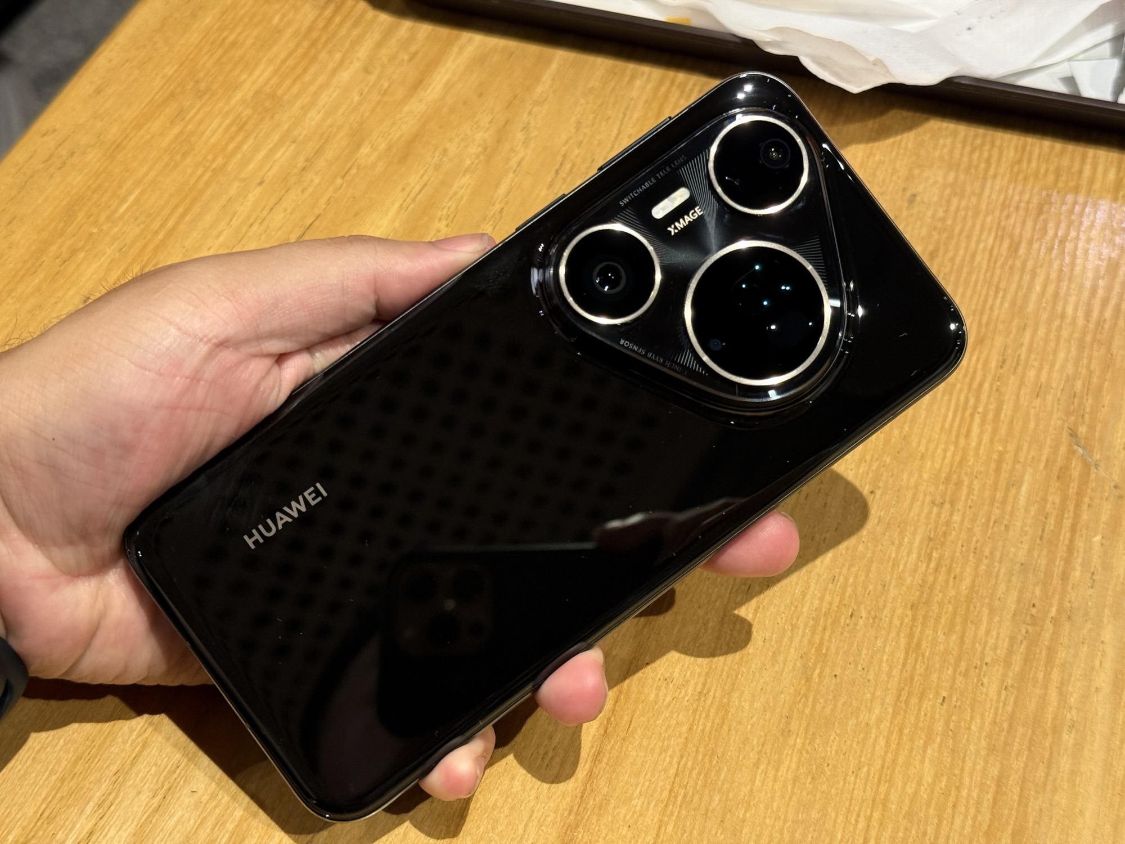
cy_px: 422
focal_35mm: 48
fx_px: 1560
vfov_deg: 30.3
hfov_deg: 39.7
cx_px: 562
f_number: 1.78
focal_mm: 6.76
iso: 125
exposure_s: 1/50
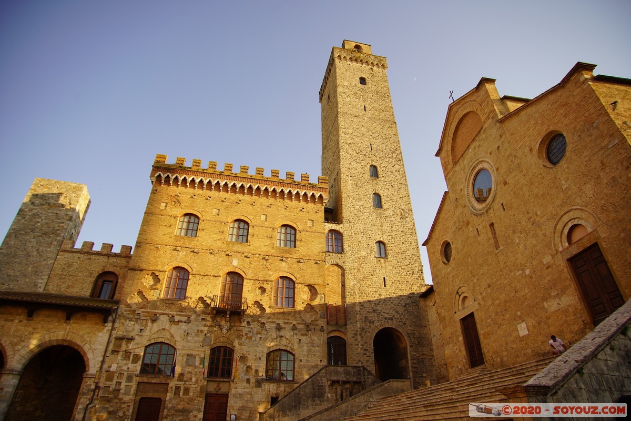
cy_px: 210
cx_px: 316
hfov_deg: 84.0
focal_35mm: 20
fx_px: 351
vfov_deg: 61.9
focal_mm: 20
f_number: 6.3
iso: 100
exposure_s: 1/160
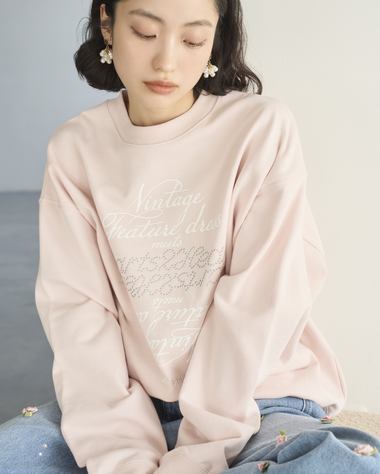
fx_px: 956
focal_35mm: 68
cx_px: 191
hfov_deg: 22.5
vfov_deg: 27.9
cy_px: 228
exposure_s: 1/160
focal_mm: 60
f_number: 6.3
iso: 800
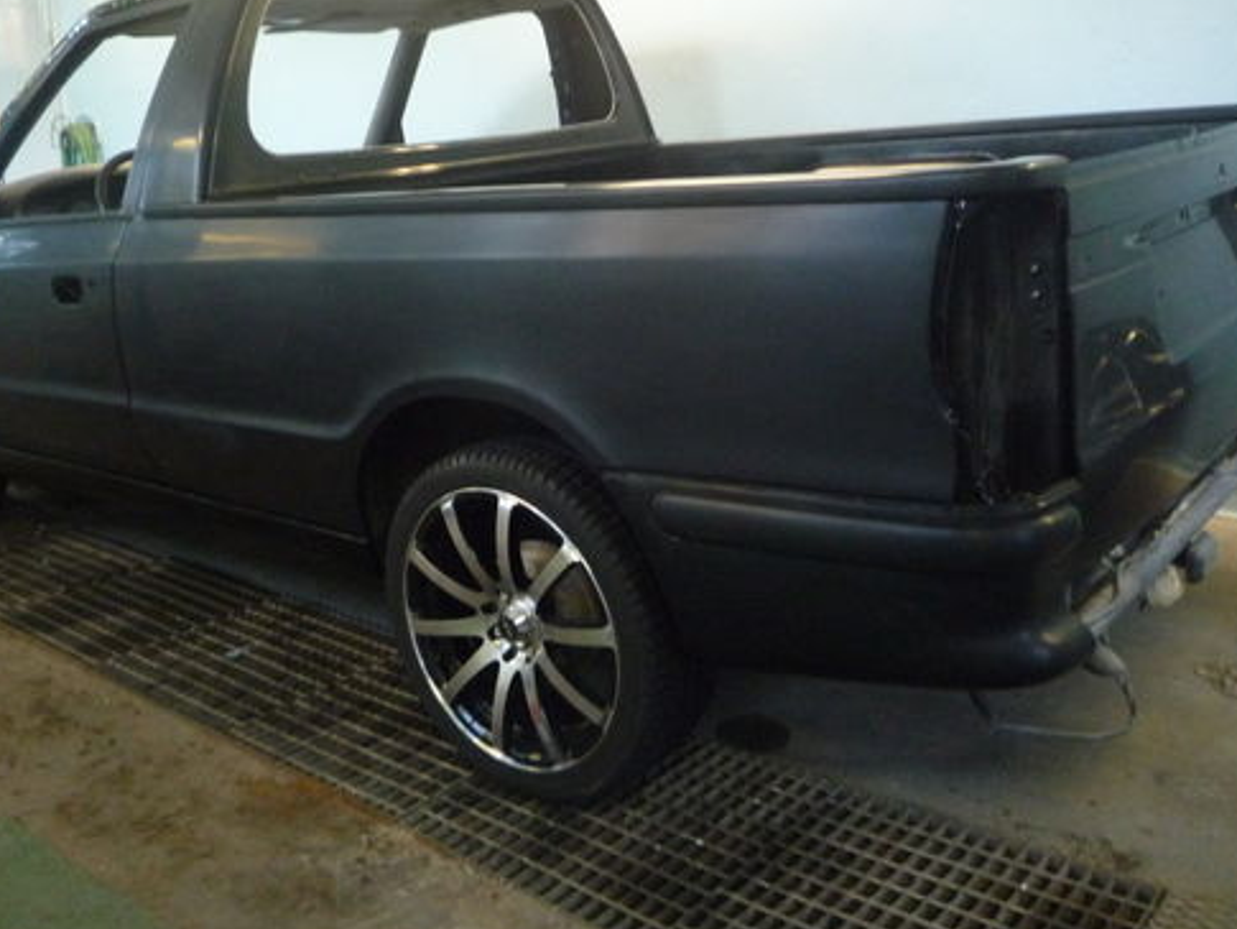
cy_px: 388
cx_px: 541
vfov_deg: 42.8
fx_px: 1180
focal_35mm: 33
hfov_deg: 55.2
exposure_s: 1/30
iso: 400
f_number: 2.8
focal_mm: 4.4
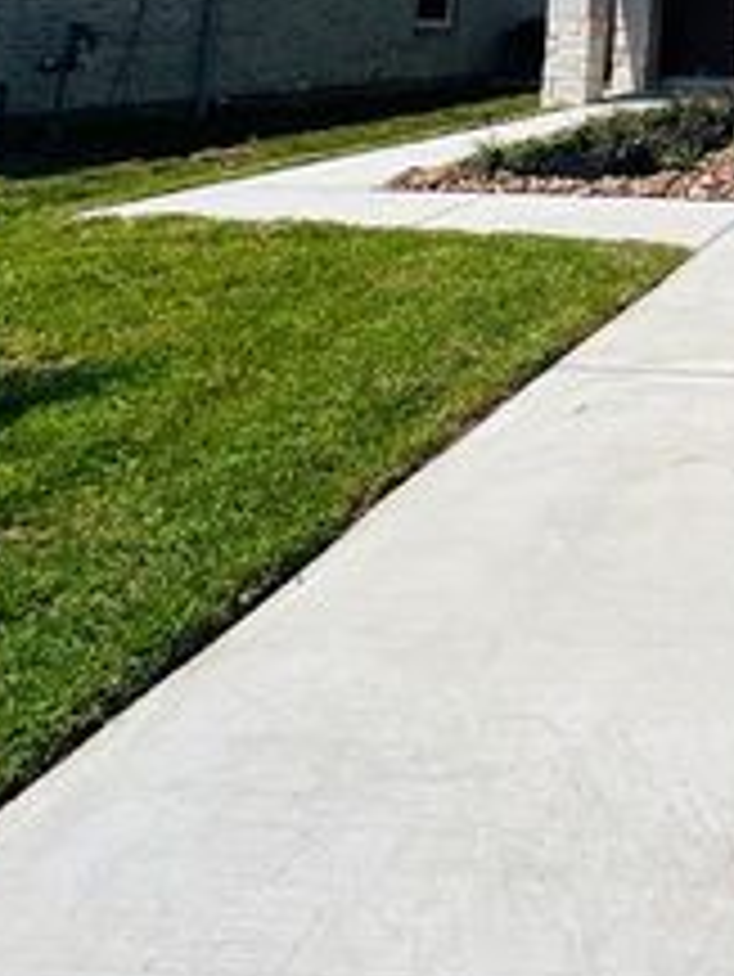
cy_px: -191
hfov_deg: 27.1
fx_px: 1130
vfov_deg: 36.4
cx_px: 1058
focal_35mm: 40
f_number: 1.8
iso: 32
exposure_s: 1/3311
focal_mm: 1.57
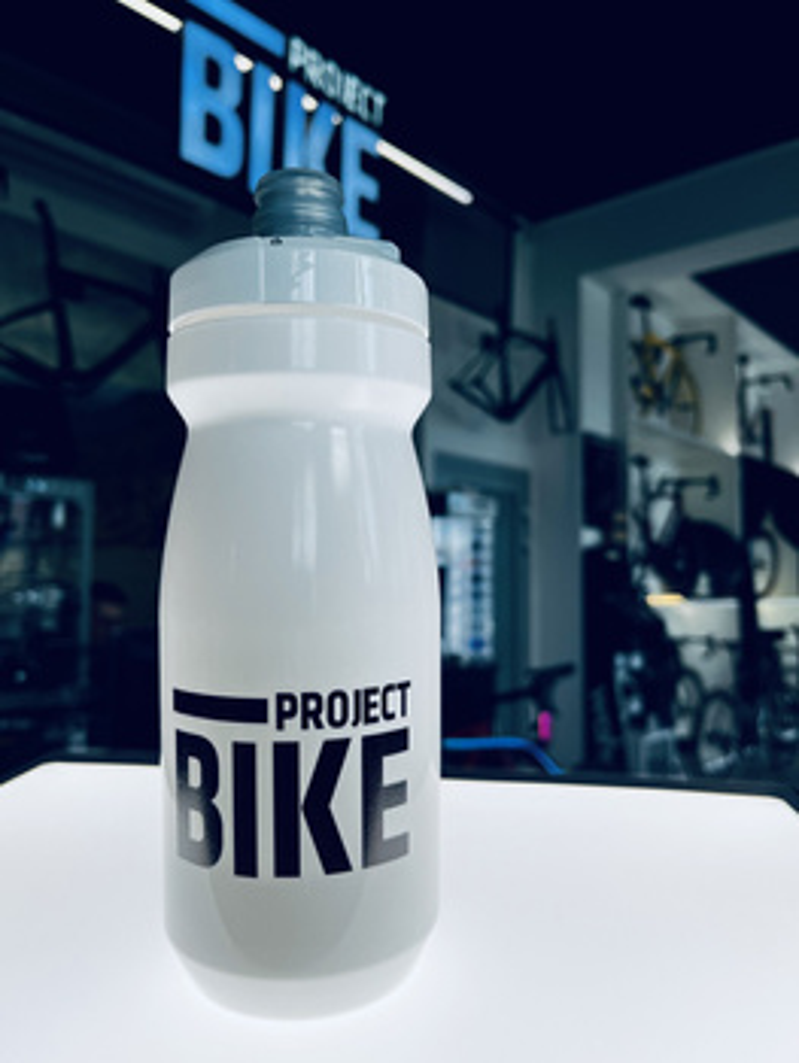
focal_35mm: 26
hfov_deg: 53.1
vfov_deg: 67.3
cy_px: 532
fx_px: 799
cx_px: 400
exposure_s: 1/928
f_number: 1.6
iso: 50
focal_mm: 5.1
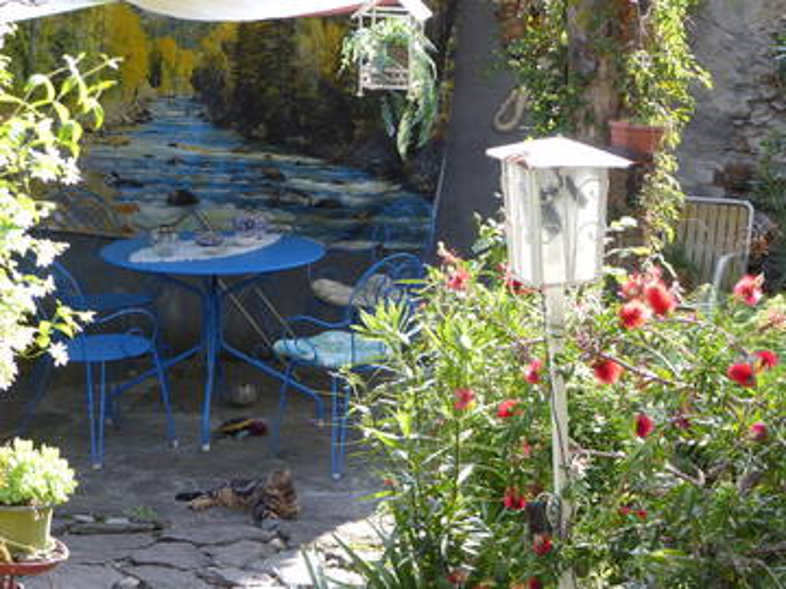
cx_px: 393
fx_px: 2838
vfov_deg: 11.9
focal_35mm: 125
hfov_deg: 15.8
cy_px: 294
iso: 100
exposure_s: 1/125
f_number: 3.5
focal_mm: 20.5
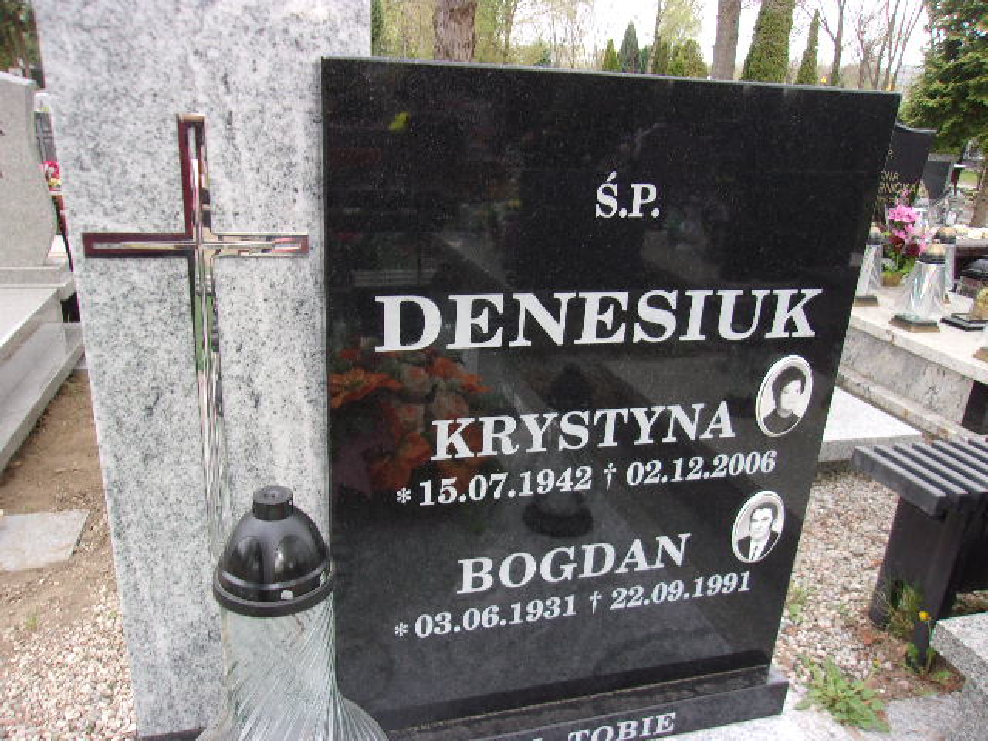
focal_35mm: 27
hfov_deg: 65.3
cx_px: 494
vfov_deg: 51.4
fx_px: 771
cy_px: 370
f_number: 3
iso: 80
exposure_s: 1/58
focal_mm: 4.9
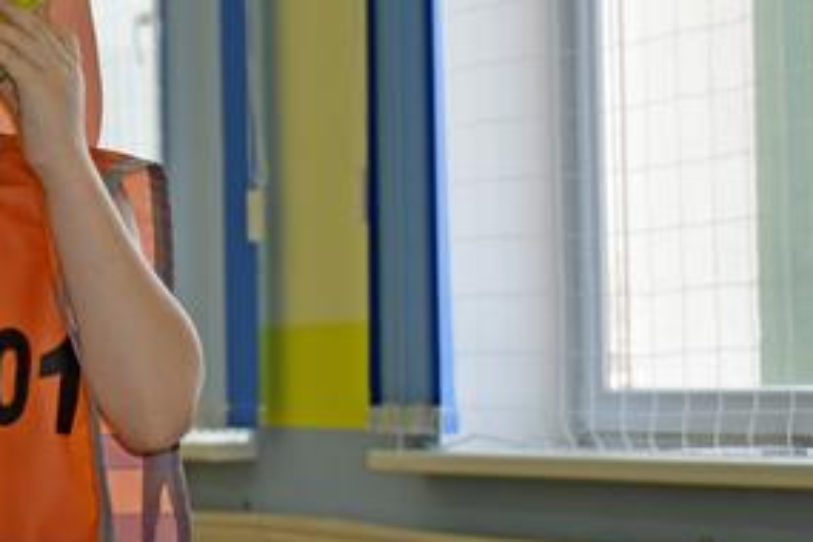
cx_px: -322
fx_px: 3329
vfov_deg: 9.3
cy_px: 281
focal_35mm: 147
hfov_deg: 13.3
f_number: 4.5
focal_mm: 35
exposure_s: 1/60
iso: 110
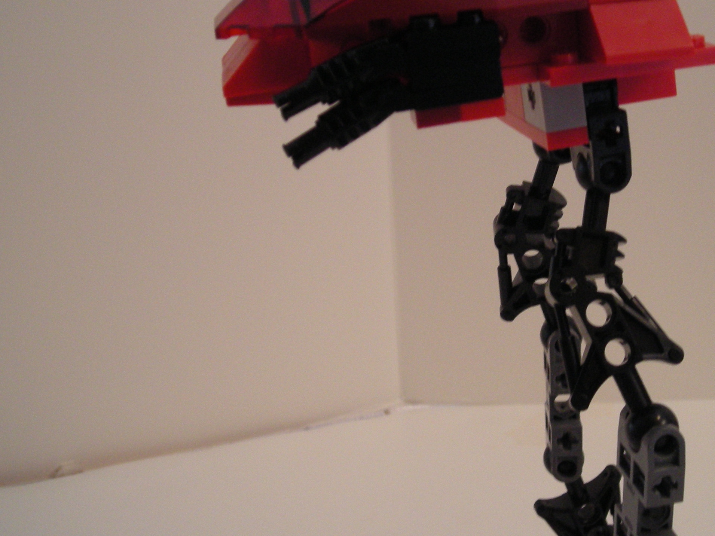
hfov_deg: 34.2
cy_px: 249
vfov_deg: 26.1
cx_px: 430
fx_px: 1157
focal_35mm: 56
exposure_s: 1/17.6
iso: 200
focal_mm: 6.3
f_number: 3.2
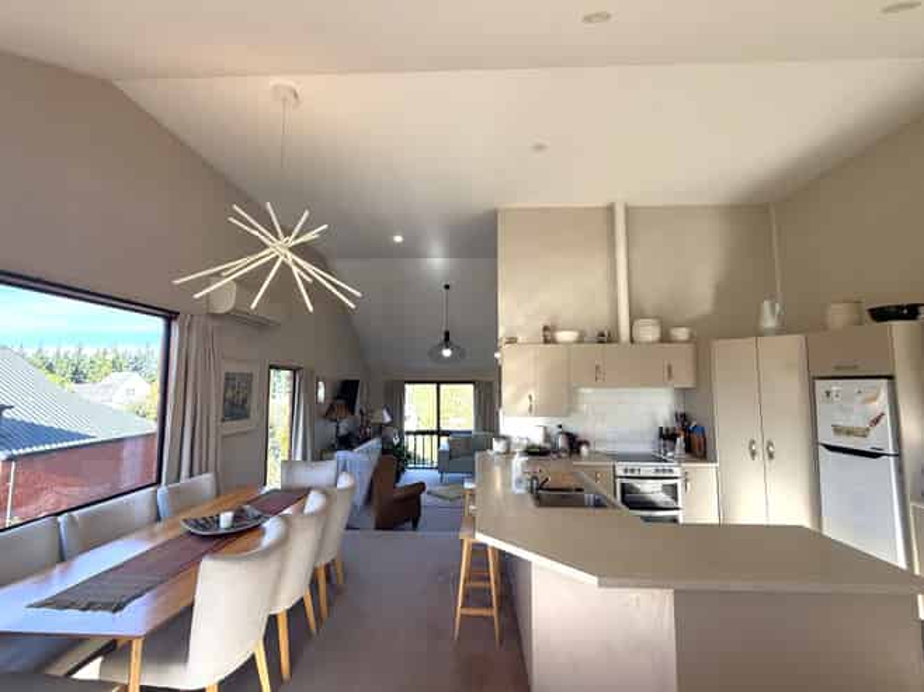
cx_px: 462
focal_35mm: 14
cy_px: 346
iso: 64
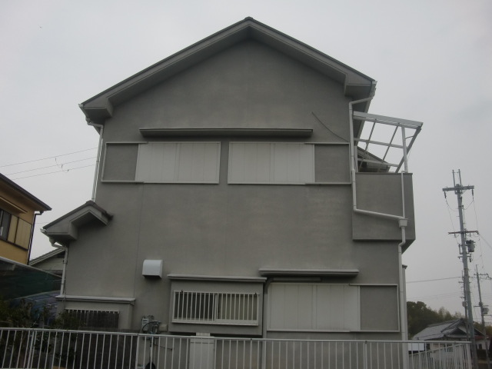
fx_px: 540
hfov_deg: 49.0
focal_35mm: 38
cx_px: 246
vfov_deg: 37.7
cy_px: 184
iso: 64
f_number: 3.9
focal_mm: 6.66
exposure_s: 1/500
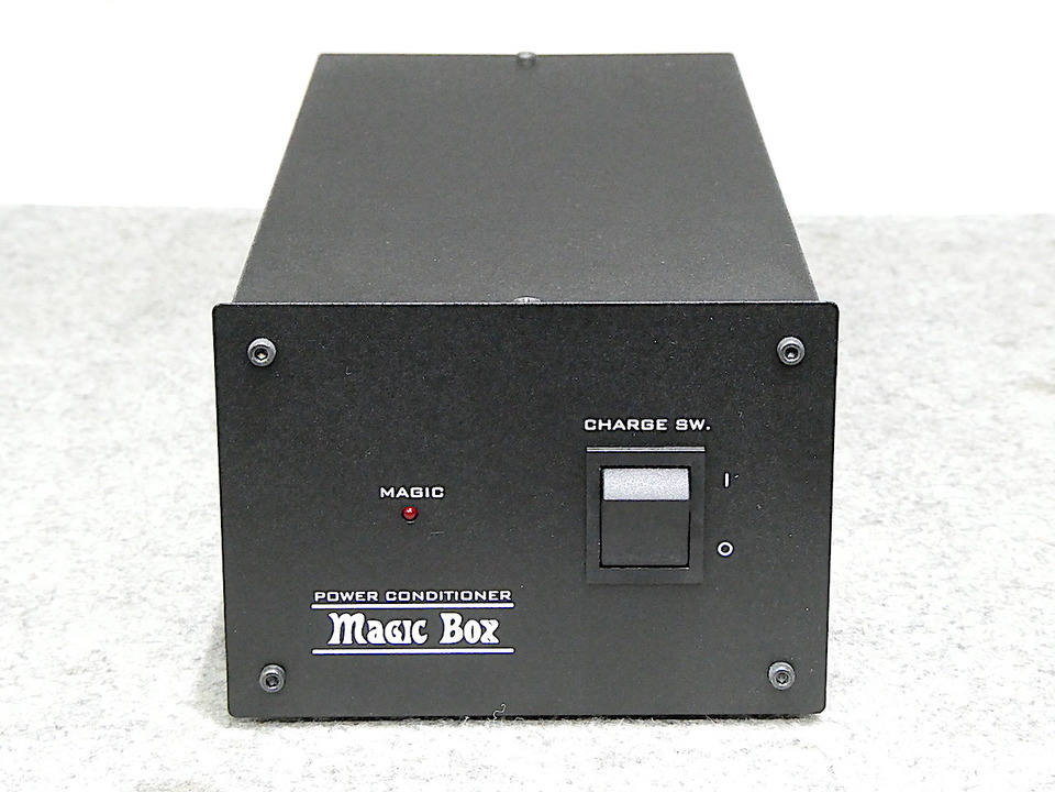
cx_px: 528
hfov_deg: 23.3
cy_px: 396
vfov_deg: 17.6
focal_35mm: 84
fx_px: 2560
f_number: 5
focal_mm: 15
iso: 1600
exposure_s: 1/20
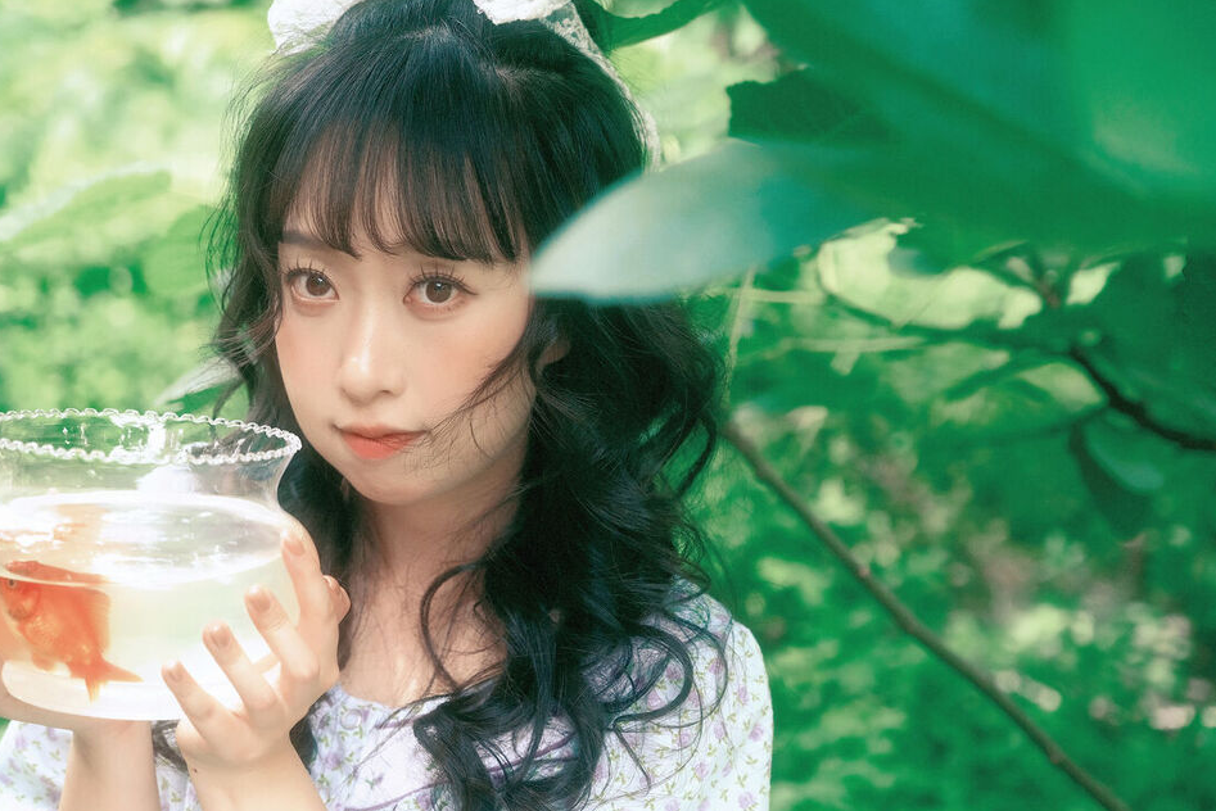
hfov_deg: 22.1
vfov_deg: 14.9
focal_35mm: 92
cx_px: 564
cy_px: 426
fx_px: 3108
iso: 500
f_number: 2.8
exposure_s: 1/250
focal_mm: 55
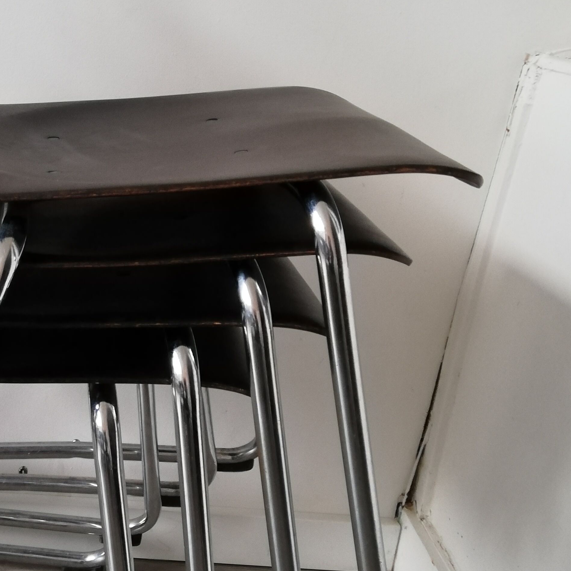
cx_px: 96
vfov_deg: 30.6
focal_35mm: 56
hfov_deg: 29.7
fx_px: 1045
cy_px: 301
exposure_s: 1/25
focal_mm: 3.81
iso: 320
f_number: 2.2
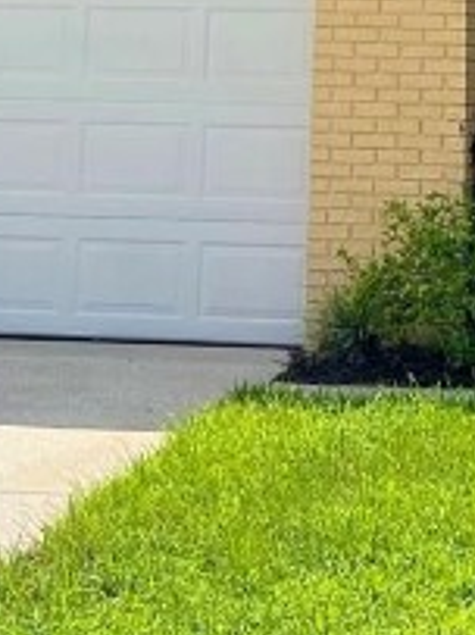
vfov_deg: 13.9
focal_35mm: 131
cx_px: 403
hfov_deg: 11.3
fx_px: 2399
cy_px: -385
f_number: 1.5
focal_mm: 5.7
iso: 50
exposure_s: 1/5882
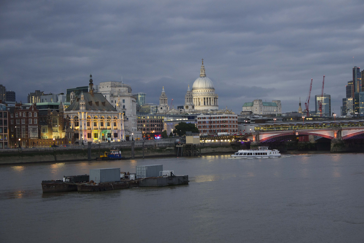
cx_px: 182
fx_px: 728
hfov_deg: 28.1
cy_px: 122
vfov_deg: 18.9
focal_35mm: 72
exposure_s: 1/15
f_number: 4.8
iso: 800
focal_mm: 48
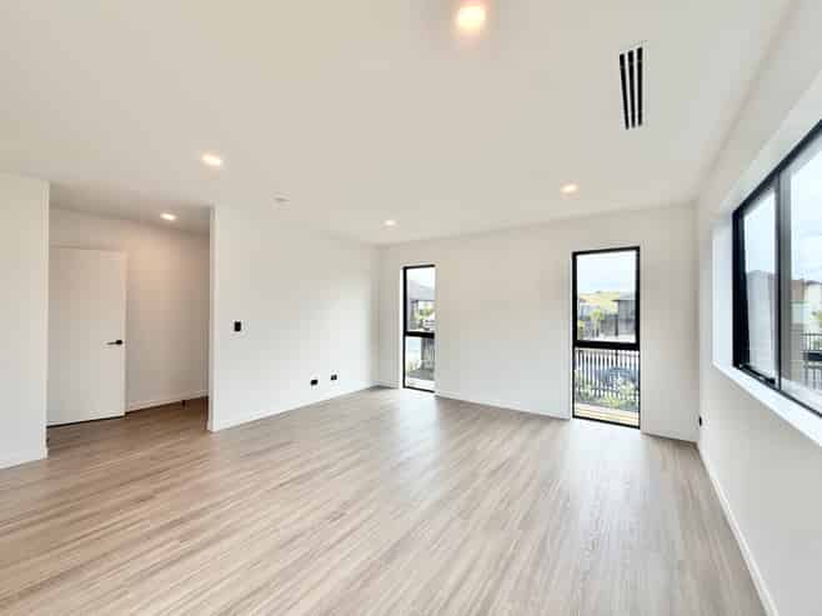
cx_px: 411
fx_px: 332
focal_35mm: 14
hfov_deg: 102.1
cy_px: 308
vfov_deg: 85.6
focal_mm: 2.22
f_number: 2.2
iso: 40
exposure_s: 1/224
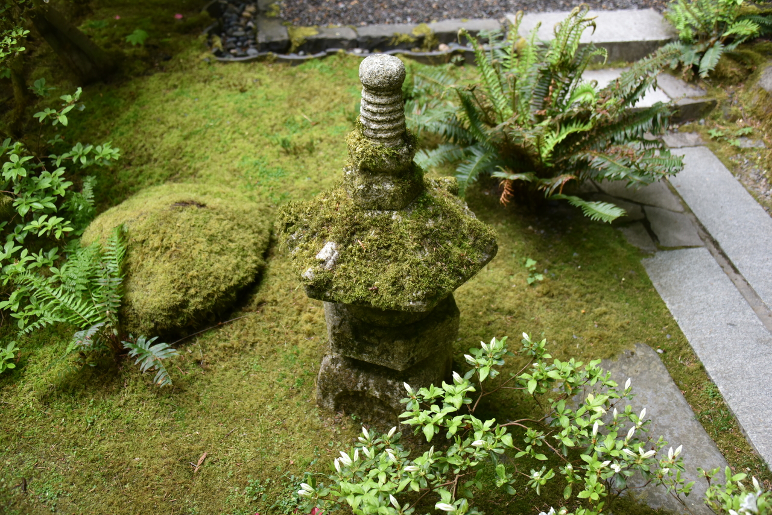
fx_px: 772
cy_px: 258
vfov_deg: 36.9
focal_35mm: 36
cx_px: 386
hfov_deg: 53.1
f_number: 4
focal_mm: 36
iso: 1000
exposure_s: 1/80
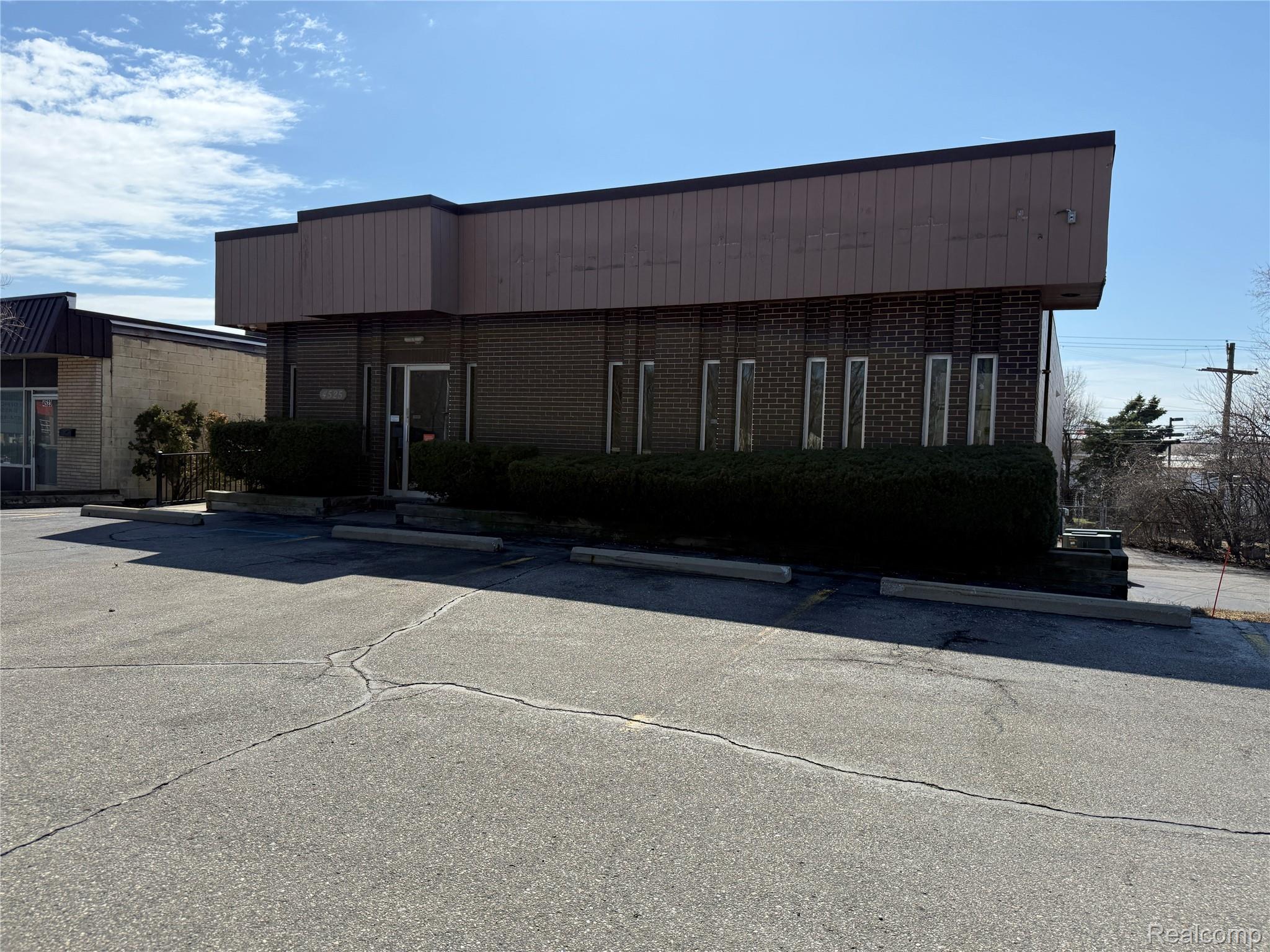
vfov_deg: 56.8
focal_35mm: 24
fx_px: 881
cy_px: 476
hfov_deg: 71.6
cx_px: 635
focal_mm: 6.76
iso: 100
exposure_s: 1/6711
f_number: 1.78
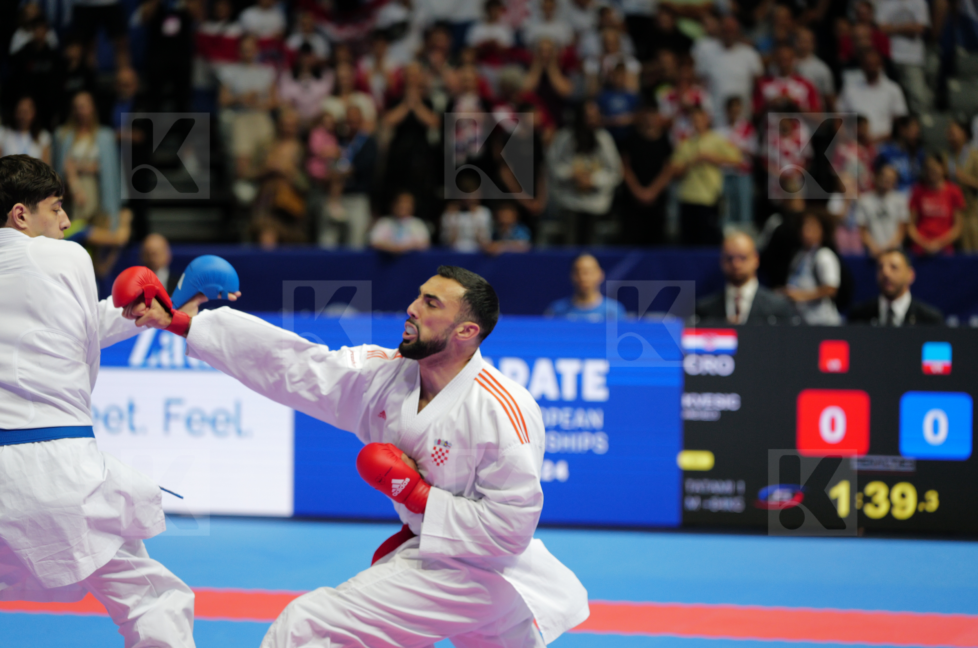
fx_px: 3661
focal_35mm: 135
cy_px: 324
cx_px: 489
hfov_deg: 15.2
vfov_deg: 10.1
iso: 2000
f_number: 2.8
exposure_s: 1/1000
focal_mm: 135
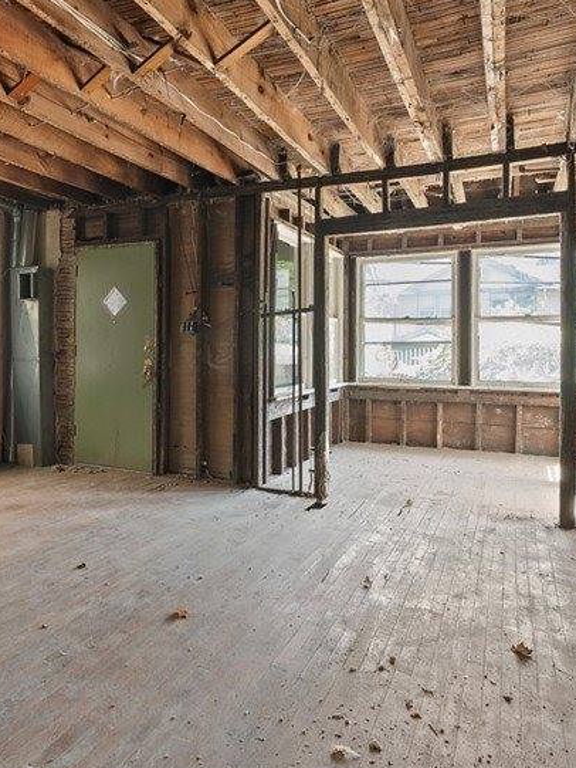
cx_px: 175
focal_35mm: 27
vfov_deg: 65.1
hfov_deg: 50.1
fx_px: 599
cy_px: 342
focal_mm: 14
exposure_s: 1.6
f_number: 8
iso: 400
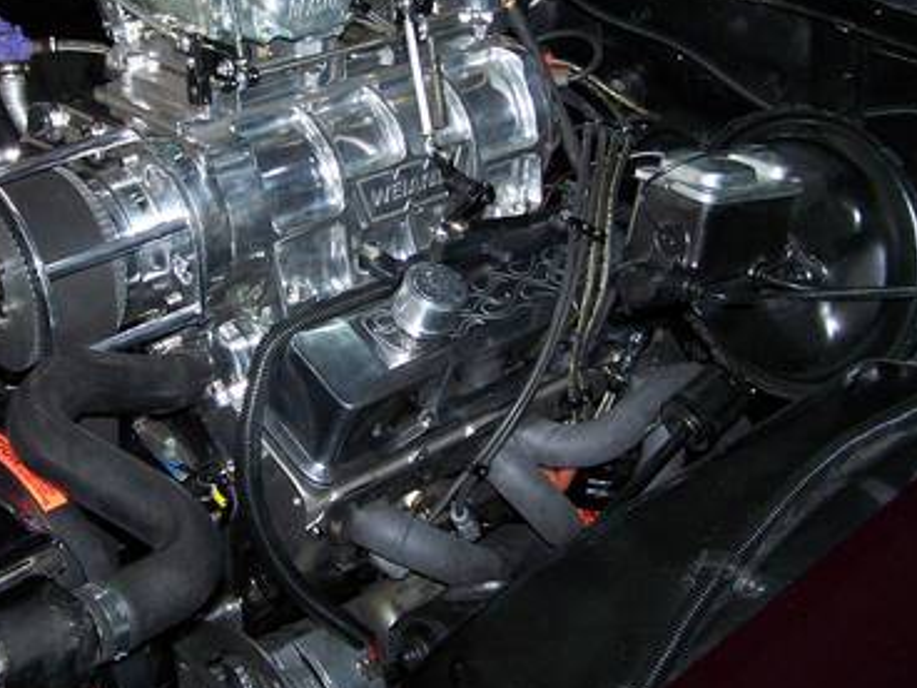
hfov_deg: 31.1
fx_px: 1642
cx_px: 359
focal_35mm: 62
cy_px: 226
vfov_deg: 23.5
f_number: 2.8
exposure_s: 1/60
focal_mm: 6.3
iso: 160
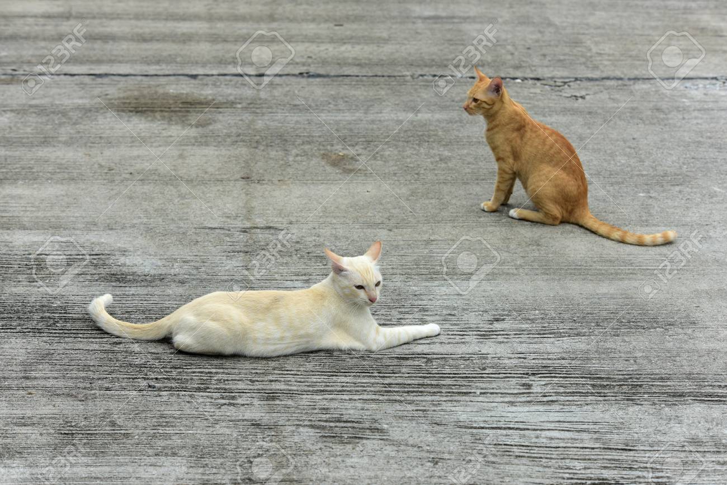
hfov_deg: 21.5
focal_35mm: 95
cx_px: 364
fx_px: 1919
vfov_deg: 14.4
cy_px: 242
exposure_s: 1/1000
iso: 200
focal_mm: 95
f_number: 6.3
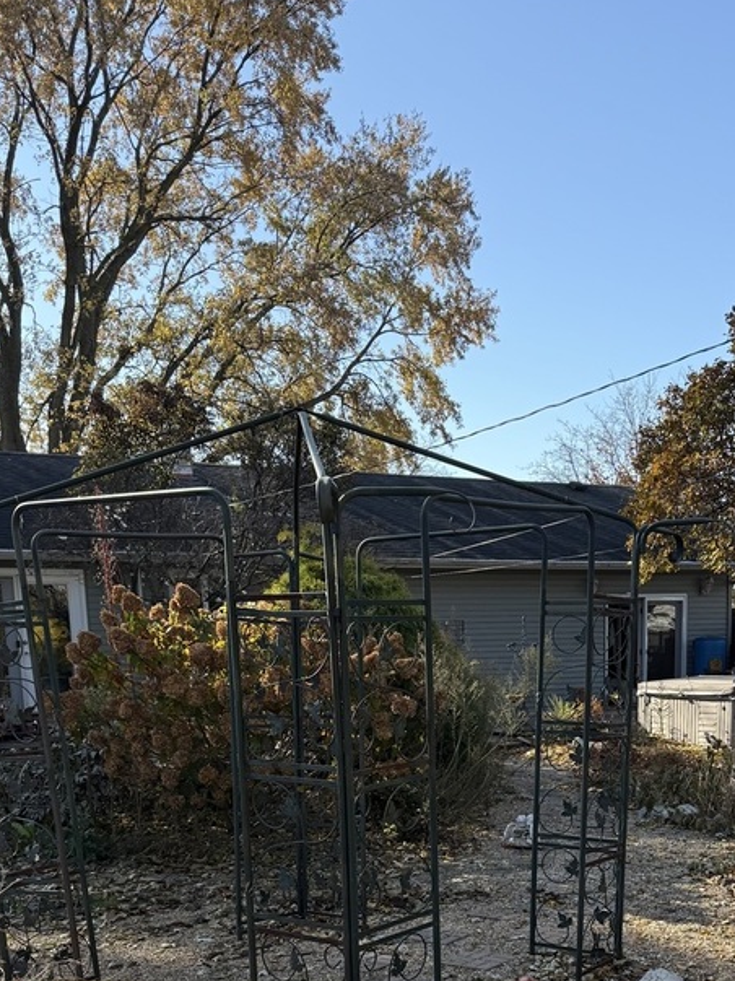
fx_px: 1218
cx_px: 483
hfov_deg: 33.3
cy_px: 862
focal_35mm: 43
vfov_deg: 40.9
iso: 100
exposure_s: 1/1855
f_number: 1.78
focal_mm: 6.76
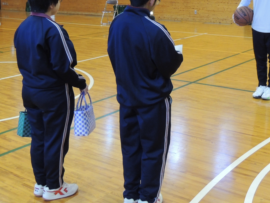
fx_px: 437
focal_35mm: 56
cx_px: 155
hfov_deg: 34.3
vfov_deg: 25.8
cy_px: 51
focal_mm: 5.8
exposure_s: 1/30
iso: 400
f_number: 3.2
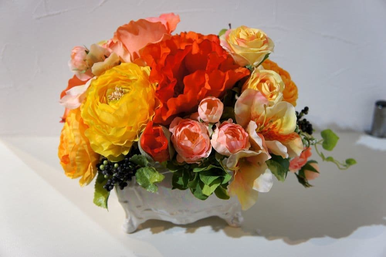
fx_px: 514
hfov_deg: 41.1
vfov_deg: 28.1
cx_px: 193
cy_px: 128
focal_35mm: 48
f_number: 4.5
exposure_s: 1/50
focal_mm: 32
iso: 320
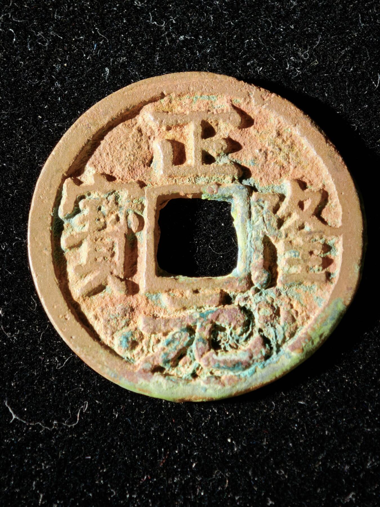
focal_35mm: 107
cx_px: 190
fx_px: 1566
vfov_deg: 18.4
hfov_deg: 13.8
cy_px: 254
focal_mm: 9
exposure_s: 1/100
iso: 400
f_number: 2
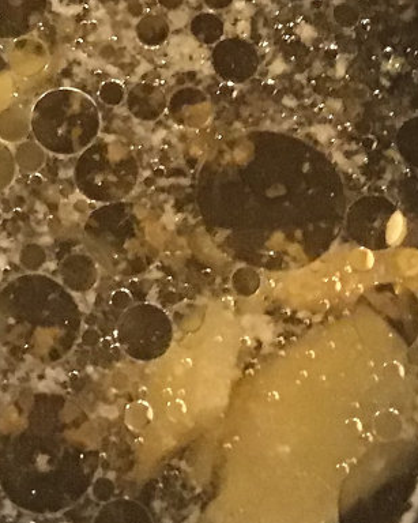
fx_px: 1949
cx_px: 195
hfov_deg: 12.2
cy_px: -197
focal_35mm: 126
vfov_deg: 14.5
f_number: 2.4
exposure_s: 1/15
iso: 400
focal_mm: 3.3
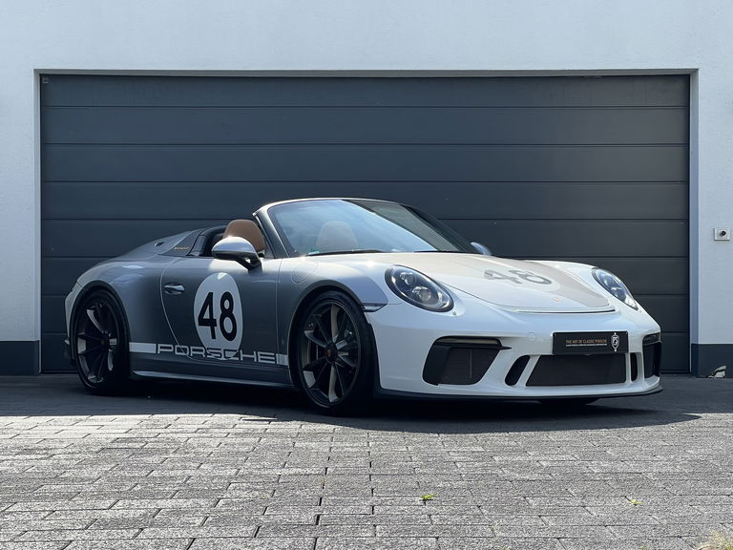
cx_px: 366
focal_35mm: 77
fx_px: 1630
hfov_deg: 25.3
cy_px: 275
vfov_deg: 19.1
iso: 32
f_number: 2.8
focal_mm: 9
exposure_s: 1/442
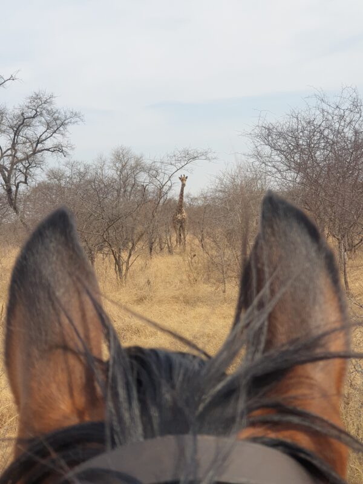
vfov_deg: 36.8
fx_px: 727
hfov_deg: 28.0
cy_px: 242
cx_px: 182
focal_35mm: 52
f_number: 2.4
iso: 100
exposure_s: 1/688
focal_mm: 6
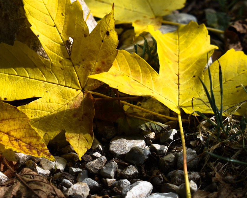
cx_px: 54
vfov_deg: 5.6
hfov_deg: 7.0
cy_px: 69
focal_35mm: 274
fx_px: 2003
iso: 100
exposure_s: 1/400
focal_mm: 100
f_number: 6.3
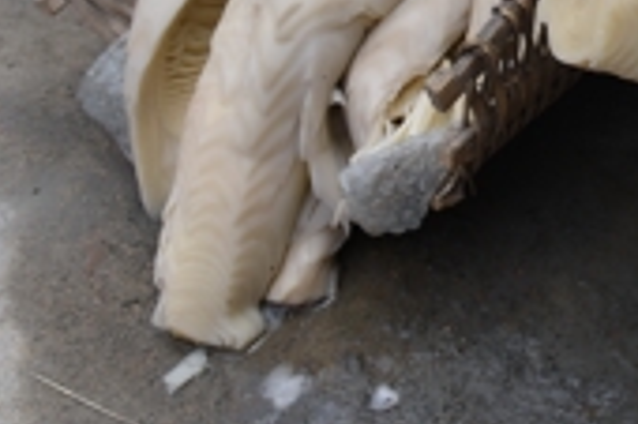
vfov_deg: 13.0
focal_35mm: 100
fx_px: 1770
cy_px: -178
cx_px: 792
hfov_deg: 19.1
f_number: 9
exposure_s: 1/320
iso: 200
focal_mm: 34
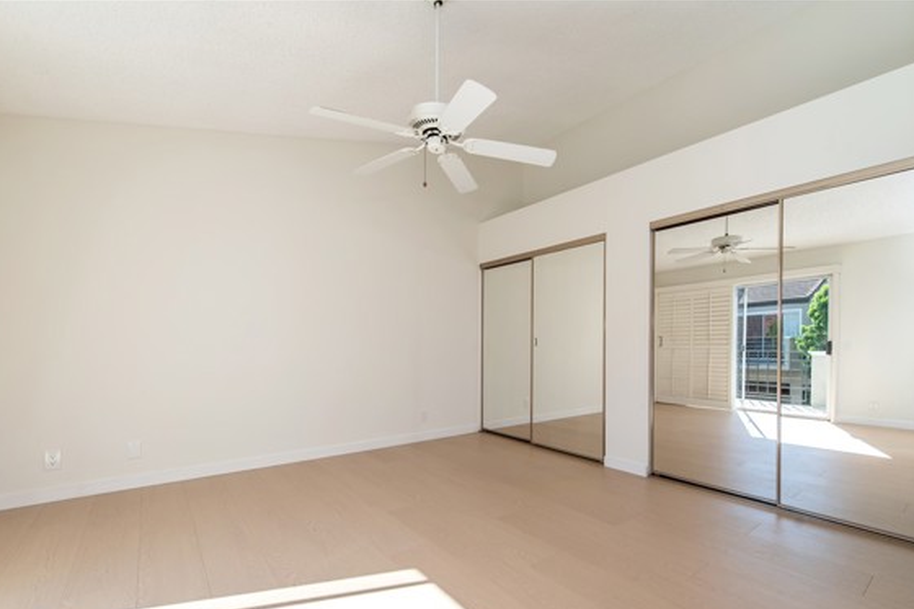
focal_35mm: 16
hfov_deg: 96.7
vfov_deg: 73.3
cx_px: 477
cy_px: 346
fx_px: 406
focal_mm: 14
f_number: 6.3
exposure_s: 1/125
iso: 100
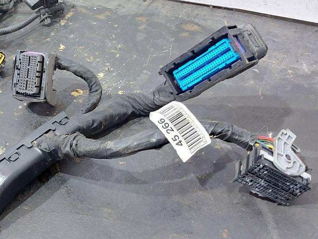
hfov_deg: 37.8
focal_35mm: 48
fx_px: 441
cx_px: 51
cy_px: 88
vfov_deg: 30.1
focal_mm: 5.23
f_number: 1.8
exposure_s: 1/20
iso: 640
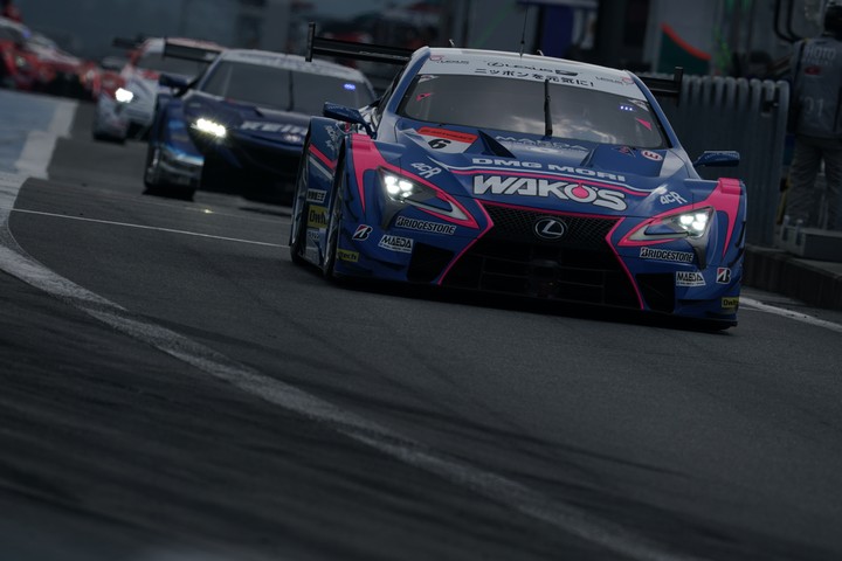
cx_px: 421
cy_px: 280
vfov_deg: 2.3
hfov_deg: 3.4
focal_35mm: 600
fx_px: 14032
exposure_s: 1/800
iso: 200
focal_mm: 600
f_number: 10
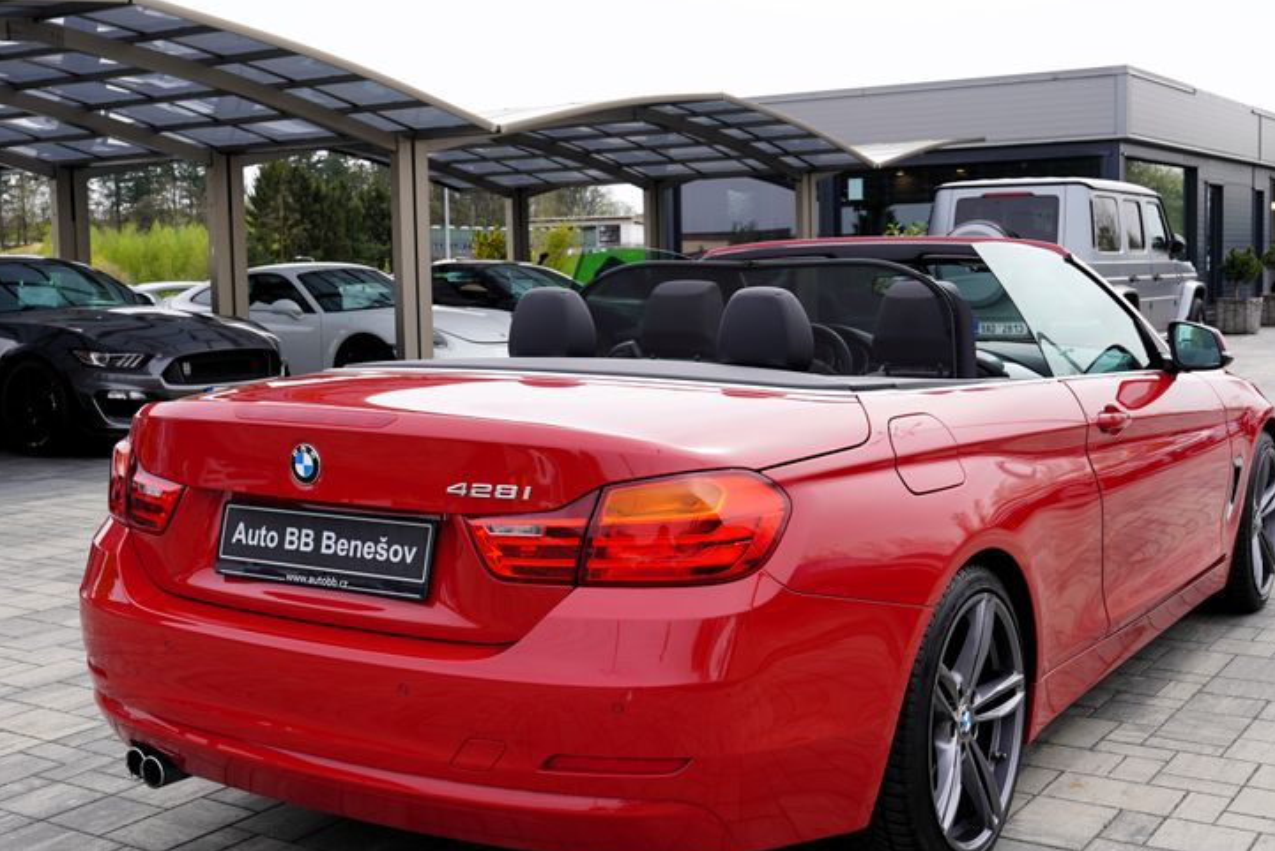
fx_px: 1559
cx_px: 645
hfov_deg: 44.5
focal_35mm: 44
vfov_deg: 30.5
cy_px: 424
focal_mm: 31
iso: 100
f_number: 8
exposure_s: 1/125
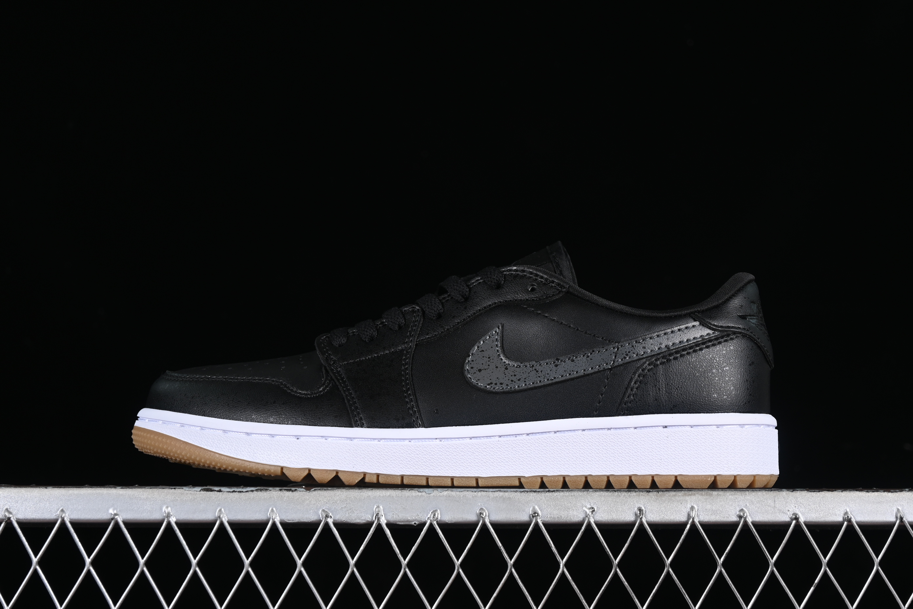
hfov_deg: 27.0
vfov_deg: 18.2
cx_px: 456
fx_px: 1902
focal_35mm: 75
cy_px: 304
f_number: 6.3
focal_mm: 50
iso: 160
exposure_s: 1/60
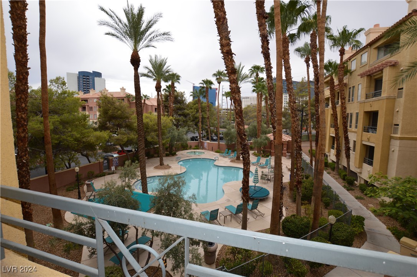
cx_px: 208
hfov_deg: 100.5
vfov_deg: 77.2
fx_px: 174
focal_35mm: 15
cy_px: 138
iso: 100
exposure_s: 1/160
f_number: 6.3
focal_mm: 10
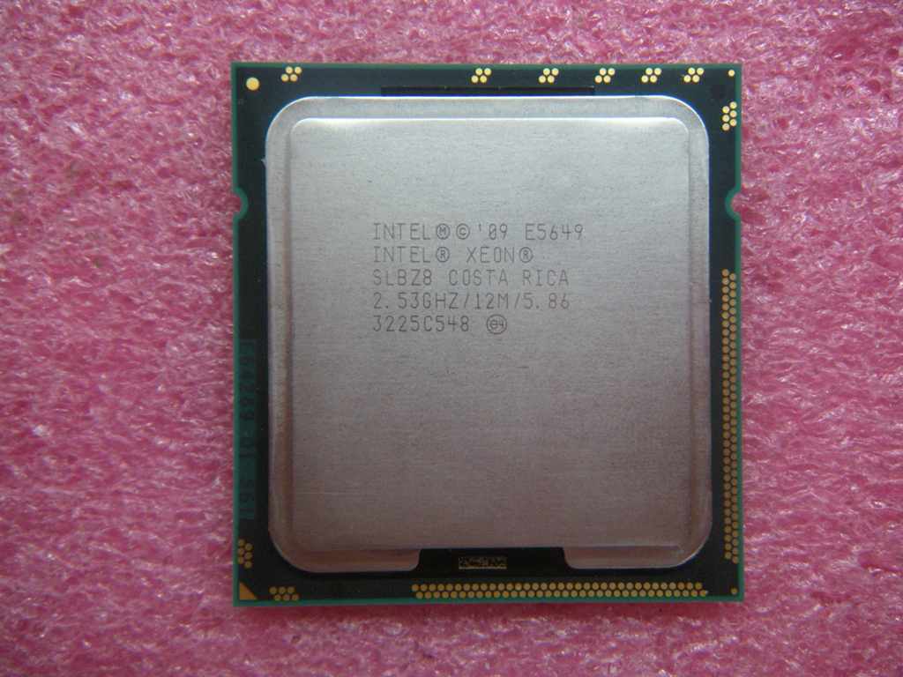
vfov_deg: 40.7
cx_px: 452
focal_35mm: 35
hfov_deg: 52.6
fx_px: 913
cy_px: 338
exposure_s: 1/59.8
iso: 248
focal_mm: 5.9
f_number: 3.8
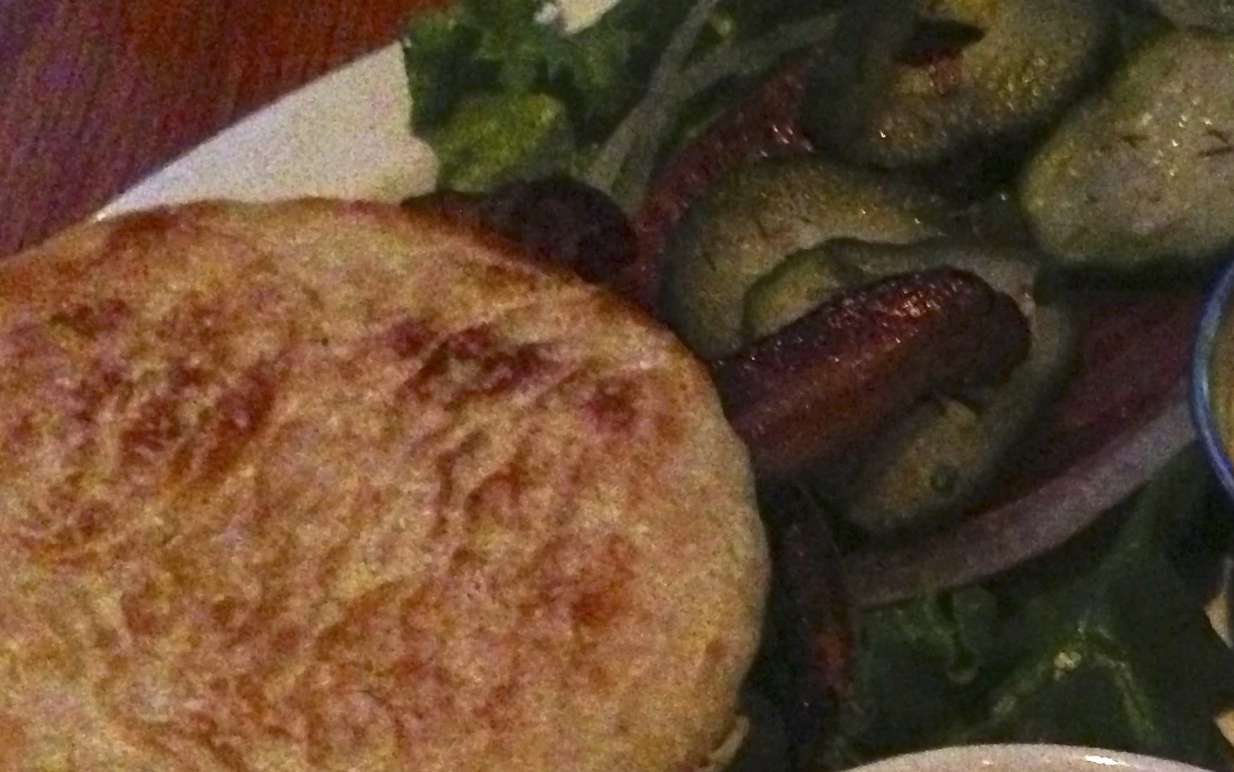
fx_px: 2859
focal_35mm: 85
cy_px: 585
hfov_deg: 23.3
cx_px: 1241
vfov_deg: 15.3
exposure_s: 1/15
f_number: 2.4
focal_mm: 4.13
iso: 800
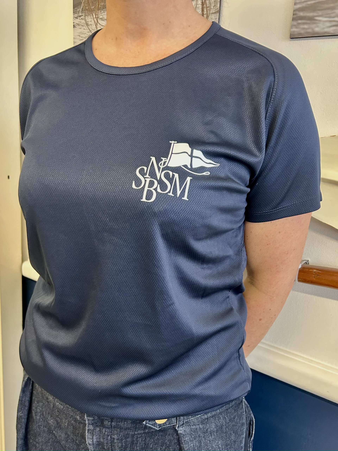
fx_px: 338
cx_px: 169
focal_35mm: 26
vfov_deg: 67.3
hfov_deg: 53.1
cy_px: 226
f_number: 1.5
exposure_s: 1/50
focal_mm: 5.7
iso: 320
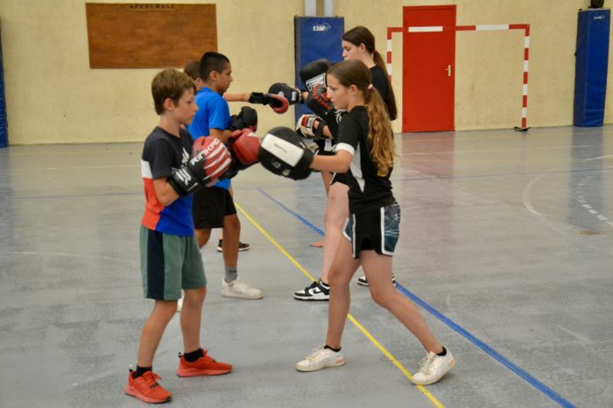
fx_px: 970
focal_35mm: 57
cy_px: 204
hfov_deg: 35.1
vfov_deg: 23.8
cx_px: 306
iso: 3200
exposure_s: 1/250
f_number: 4.5
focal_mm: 38
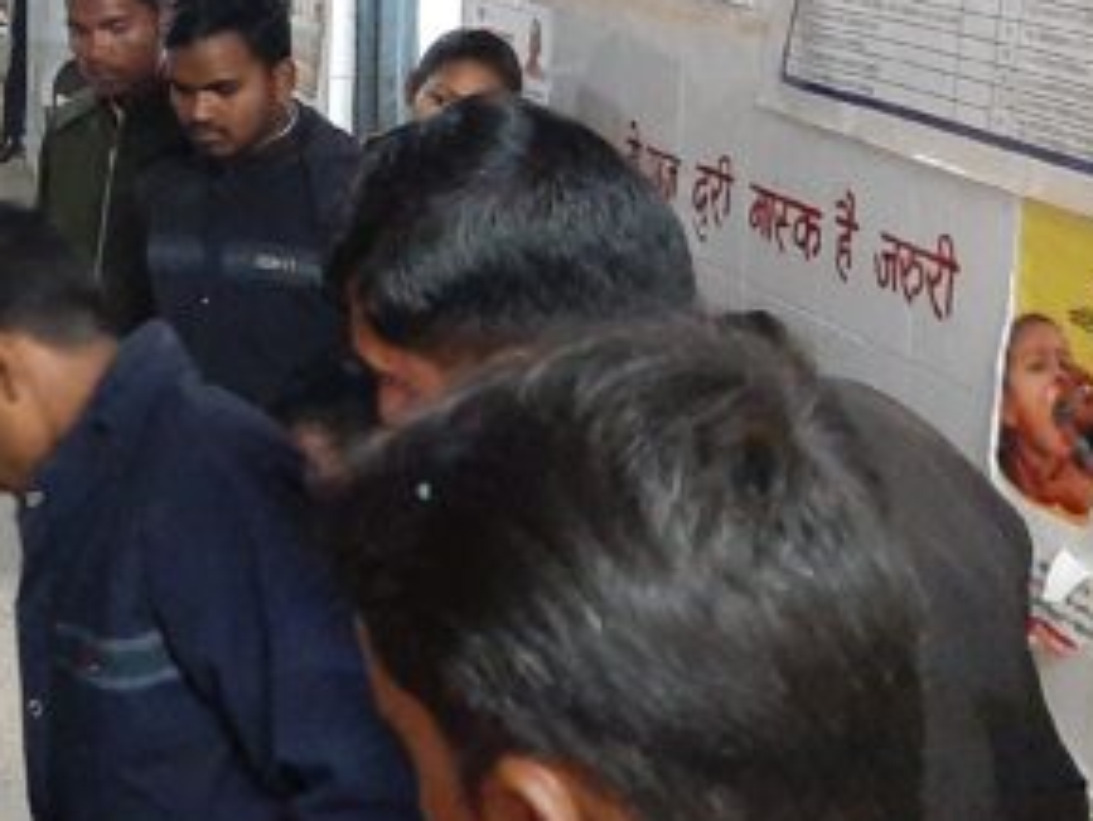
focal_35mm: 69
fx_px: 2180
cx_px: -64
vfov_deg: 20.7
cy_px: 23
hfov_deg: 26.3
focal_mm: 3.93
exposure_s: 1/20
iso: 800
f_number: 1.7
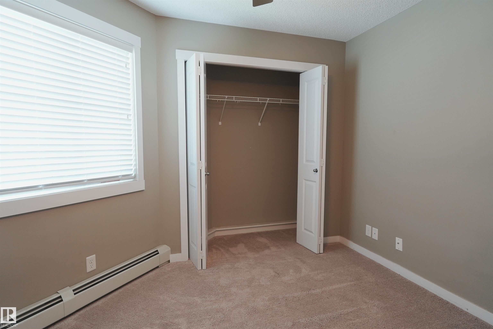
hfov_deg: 84.0
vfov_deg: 62.0
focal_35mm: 20
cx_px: 246
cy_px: 164
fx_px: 274
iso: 1000
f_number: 4
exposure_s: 1/30
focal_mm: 20
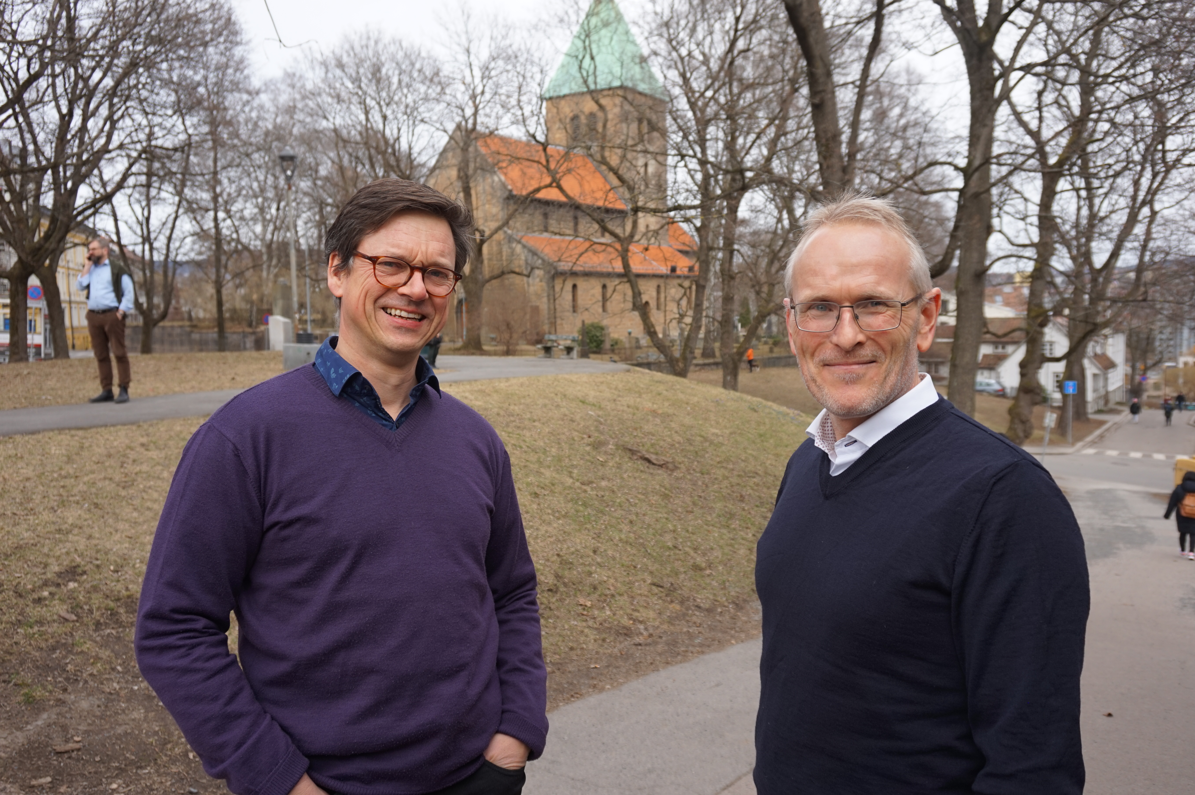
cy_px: 398
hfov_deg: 64.6
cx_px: 598
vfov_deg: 45.6
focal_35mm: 28
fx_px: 946
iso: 100
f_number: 4
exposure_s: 1/200
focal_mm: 19
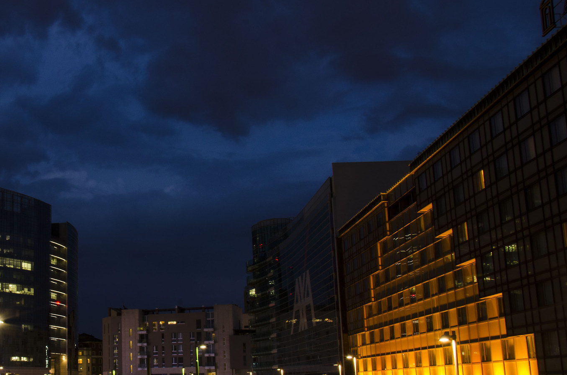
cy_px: 233
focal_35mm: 48
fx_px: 754
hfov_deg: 39.4
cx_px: 107
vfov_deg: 27.9
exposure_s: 15
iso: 100
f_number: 22
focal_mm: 18
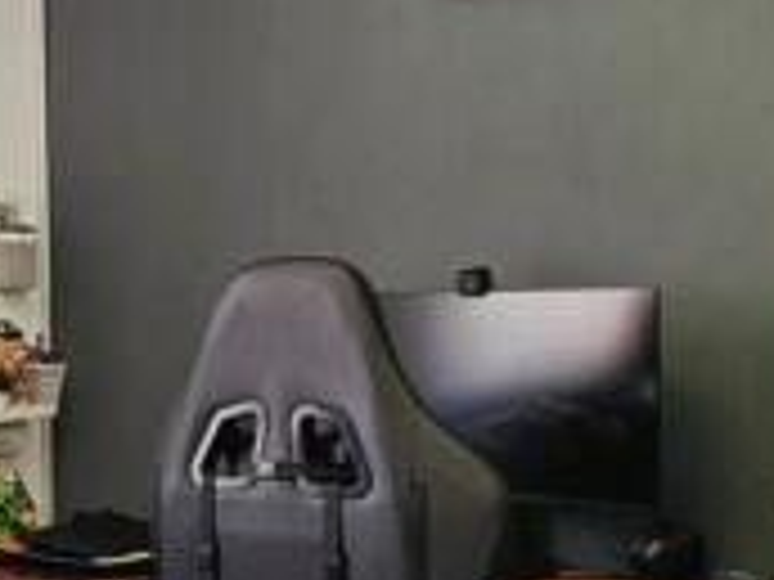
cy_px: 510
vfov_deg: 26.2
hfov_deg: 34.1
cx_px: 122
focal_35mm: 54
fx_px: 1207
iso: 30
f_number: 2.2
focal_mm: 2.35
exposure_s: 1/83.3
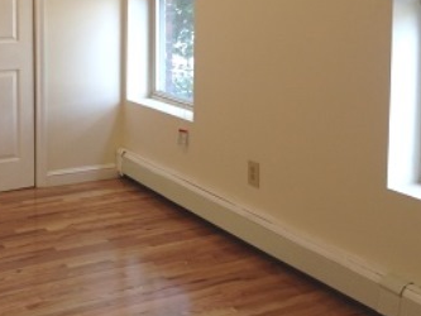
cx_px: 102
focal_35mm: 67
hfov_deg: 28.5
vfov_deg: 21.4
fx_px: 815
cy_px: 20
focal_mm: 4.28
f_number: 2.4
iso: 64
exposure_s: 1/24
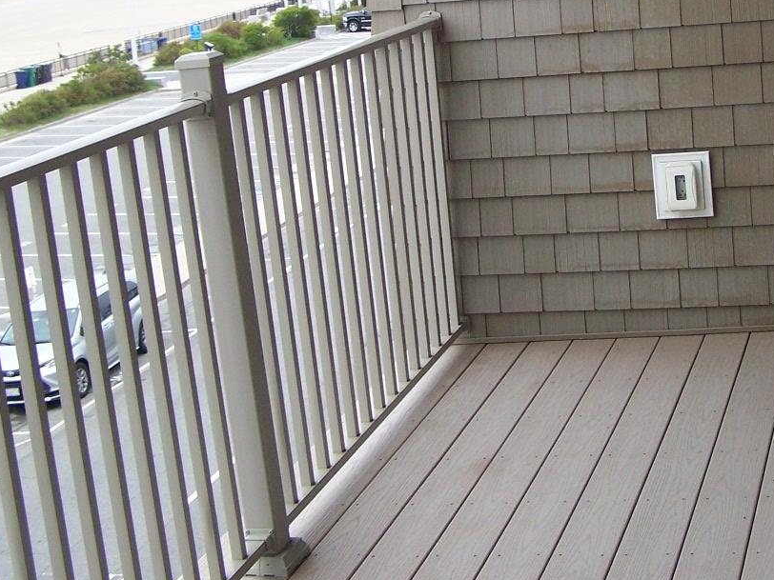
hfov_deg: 27.5
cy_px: 57
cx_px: 555
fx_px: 1565
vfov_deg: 20.6
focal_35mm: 70
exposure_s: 1/250
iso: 80
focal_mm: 6.3
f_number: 2.8
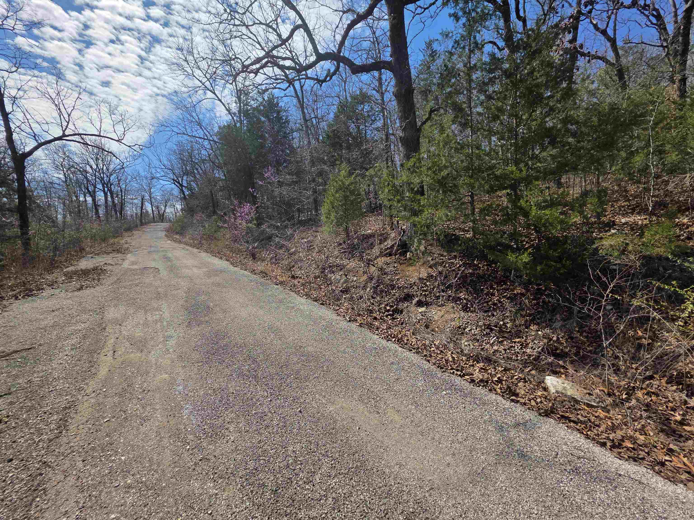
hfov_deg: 106.2
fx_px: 261
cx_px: 347
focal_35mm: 13
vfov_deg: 89.9
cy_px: 260
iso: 40
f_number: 1.9
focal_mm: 2.2
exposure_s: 1/2828
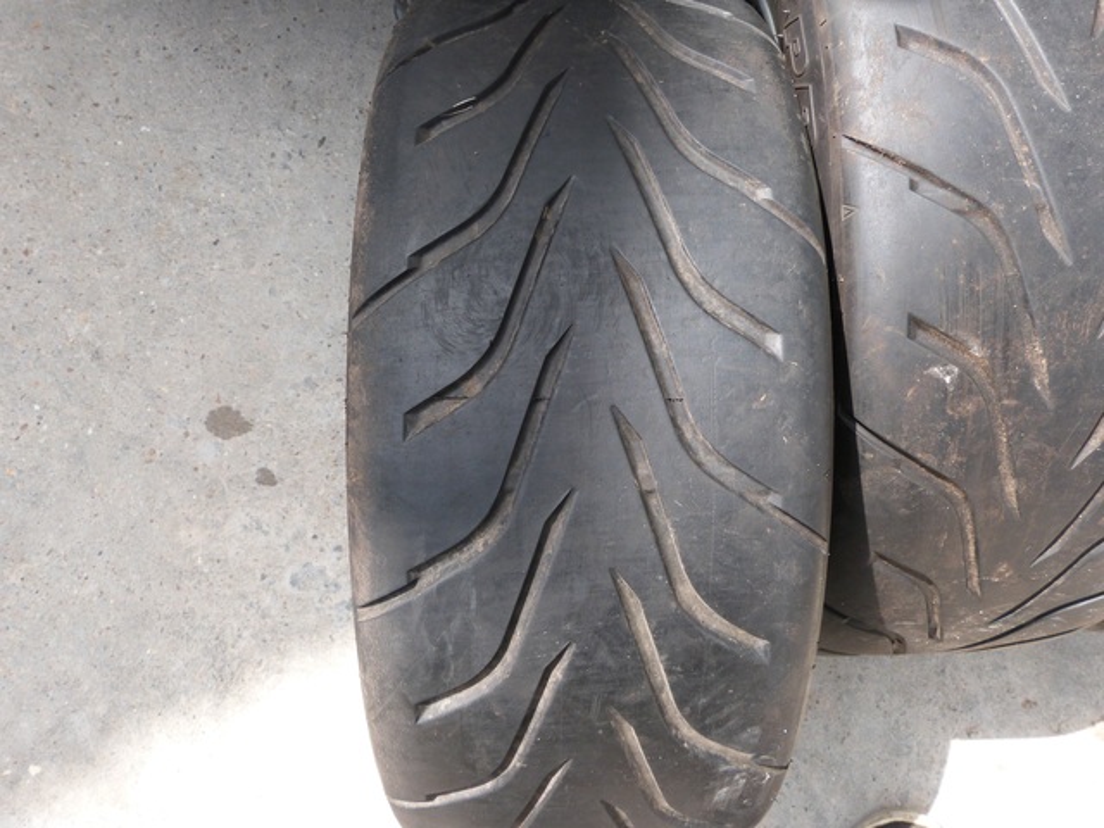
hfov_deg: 69.4
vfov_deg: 54.9
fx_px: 797
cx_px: 552
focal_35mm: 25
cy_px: 414
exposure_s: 1/200
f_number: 4
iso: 100
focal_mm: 4.5
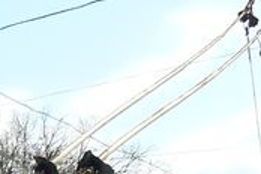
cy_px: 336
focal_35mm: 220
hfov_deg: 8.8
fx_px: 1595
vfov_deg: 6.1
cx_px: -279
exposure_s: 1/1000
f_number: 3.2
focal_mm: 6
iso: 100
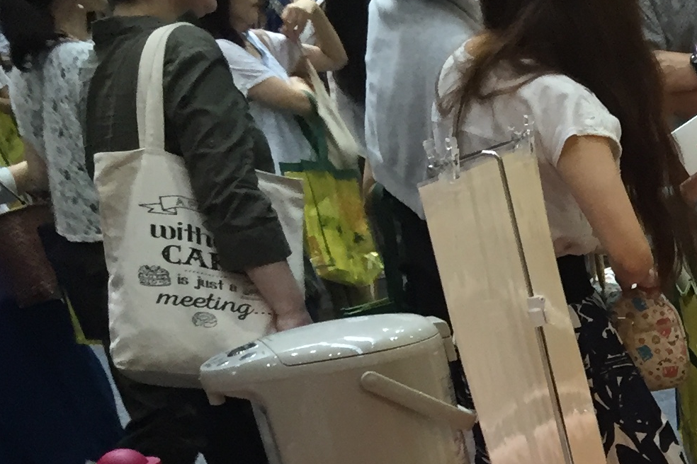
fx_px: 1936
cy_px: 756
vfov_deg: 12.8
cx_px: 1118
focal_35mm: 100
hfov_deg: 17.7
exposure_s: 1/30
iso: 100
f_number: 2.2
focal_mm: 4.15
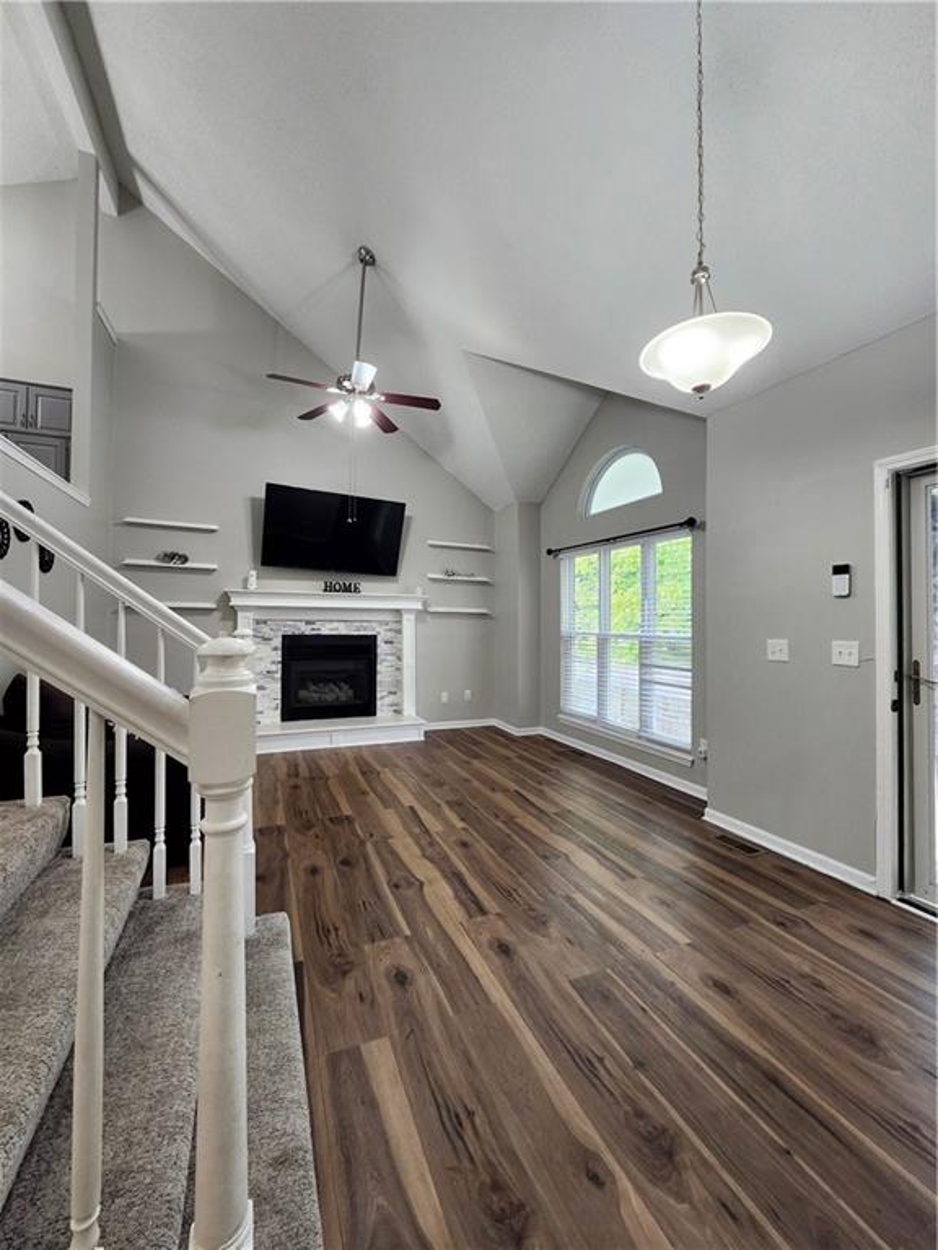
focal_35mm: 13
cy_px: 625
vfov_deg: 106.2
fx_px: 470
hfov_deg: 89.9
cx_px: 469
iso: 160
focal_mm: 1.74
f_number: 2.2
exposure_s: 1/60
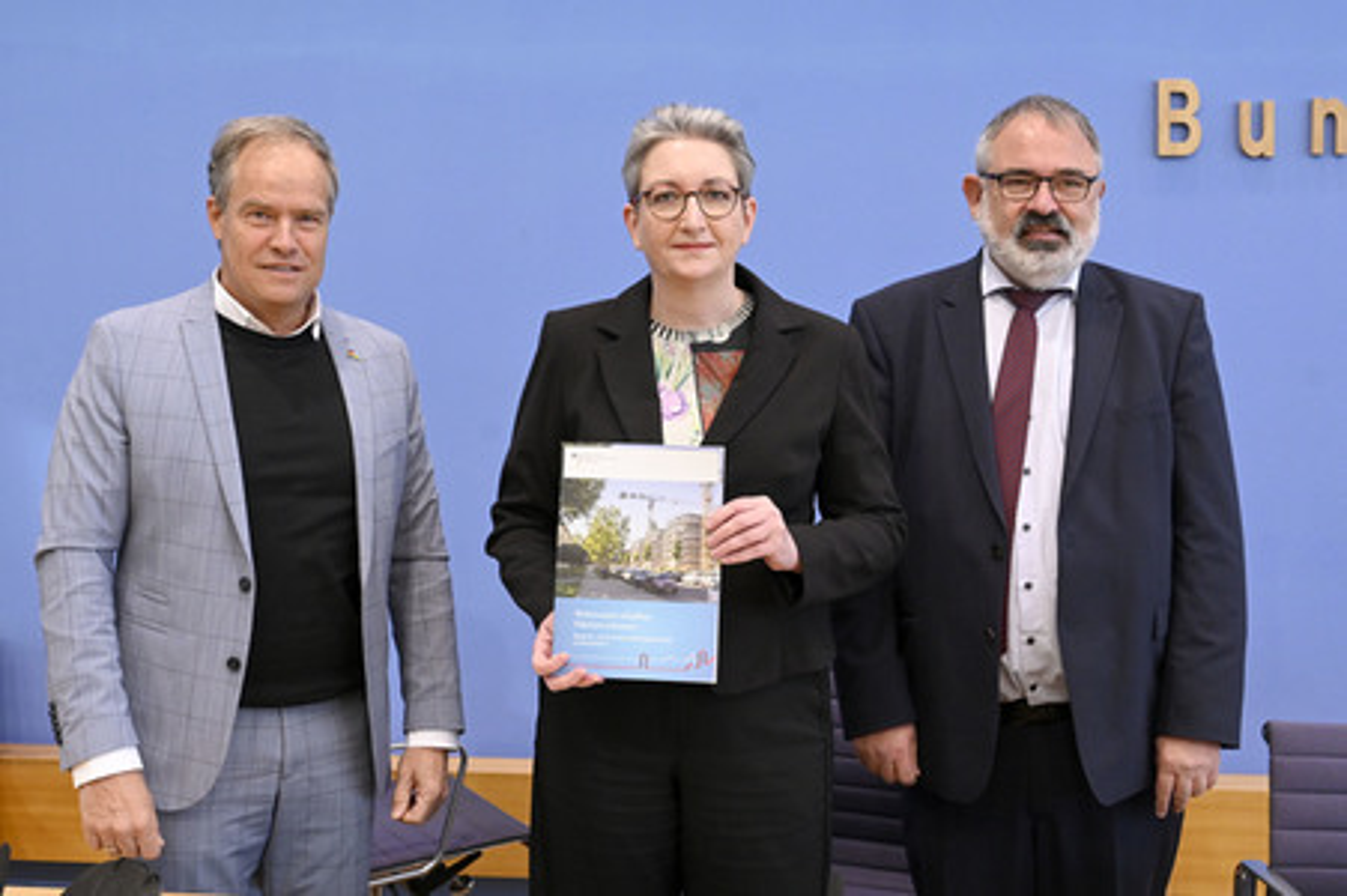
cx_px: 674
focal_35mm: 35
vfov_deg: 37.8
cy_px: 448
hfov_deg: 54.5
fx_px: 1309
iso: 4000
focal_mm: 35
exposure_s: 1/400
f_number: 6.3
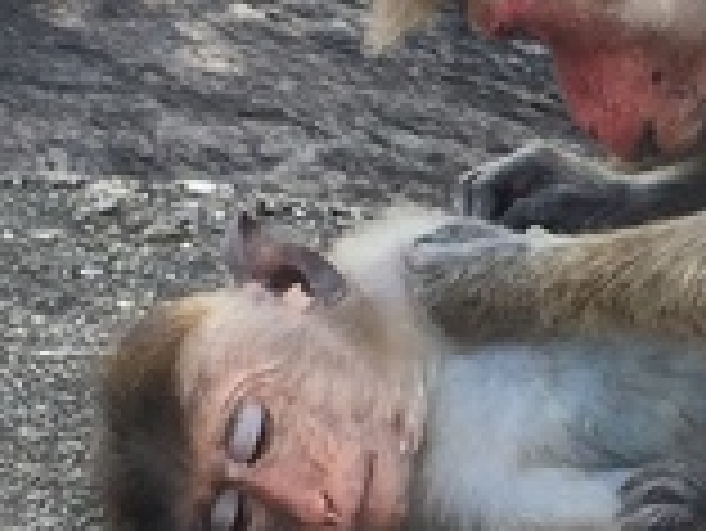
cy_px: 459
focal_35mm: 185
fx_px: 3776
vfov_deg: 8.0
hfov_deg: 10.4
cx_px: 931
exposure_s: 1/341
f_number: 2.2
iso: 32
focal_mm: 4.15
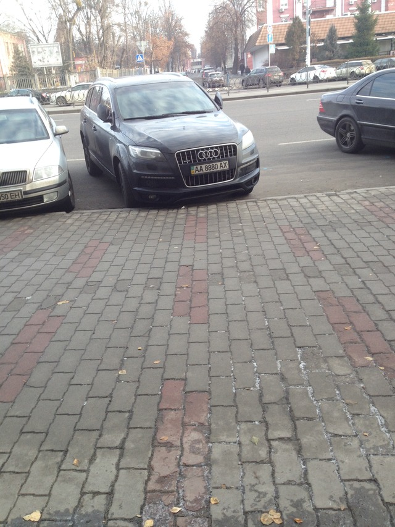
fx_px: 532
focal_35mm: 35
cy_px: 264
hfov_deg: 40.7
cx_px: 198
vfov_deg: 52.6
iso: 50
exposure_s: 1/126
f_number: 2.4
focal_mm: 4.28
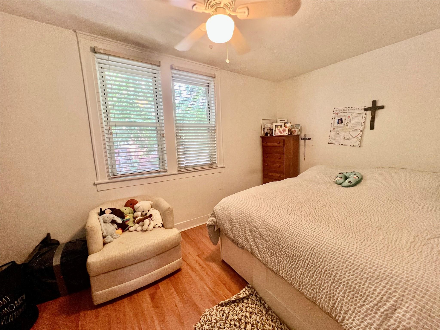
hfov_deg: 106.2
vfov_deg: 89.9
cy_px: 165
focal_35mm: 13
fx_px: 165
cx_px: 220
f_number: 1.8
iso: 250
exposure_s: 1/60
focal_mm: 1.57
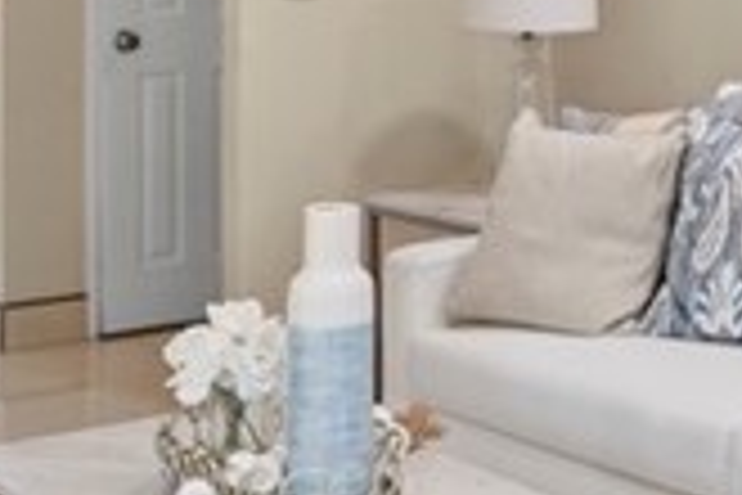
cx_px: 944
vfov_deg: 15.3
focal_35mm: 87
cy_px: -47
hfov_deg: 21.3
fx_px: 1793
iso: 200
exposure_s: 1/2
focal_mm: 14
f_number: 8
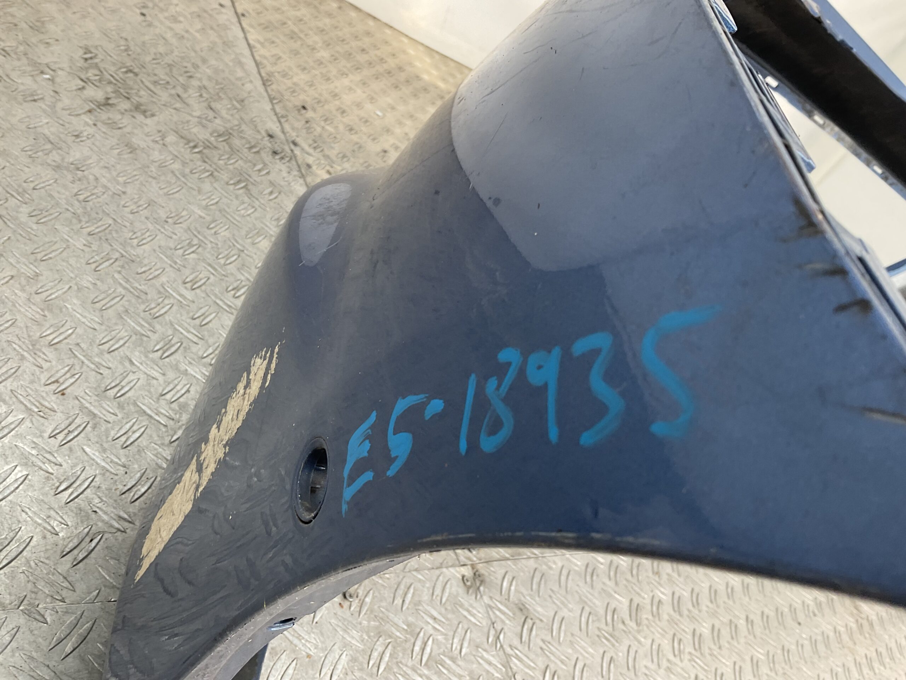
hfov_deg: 61.7
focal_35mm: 29
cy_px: 340
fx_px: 759
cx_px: 453
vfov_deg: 48.2
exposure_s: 1/120
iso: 25
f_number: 1.8
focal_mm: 3
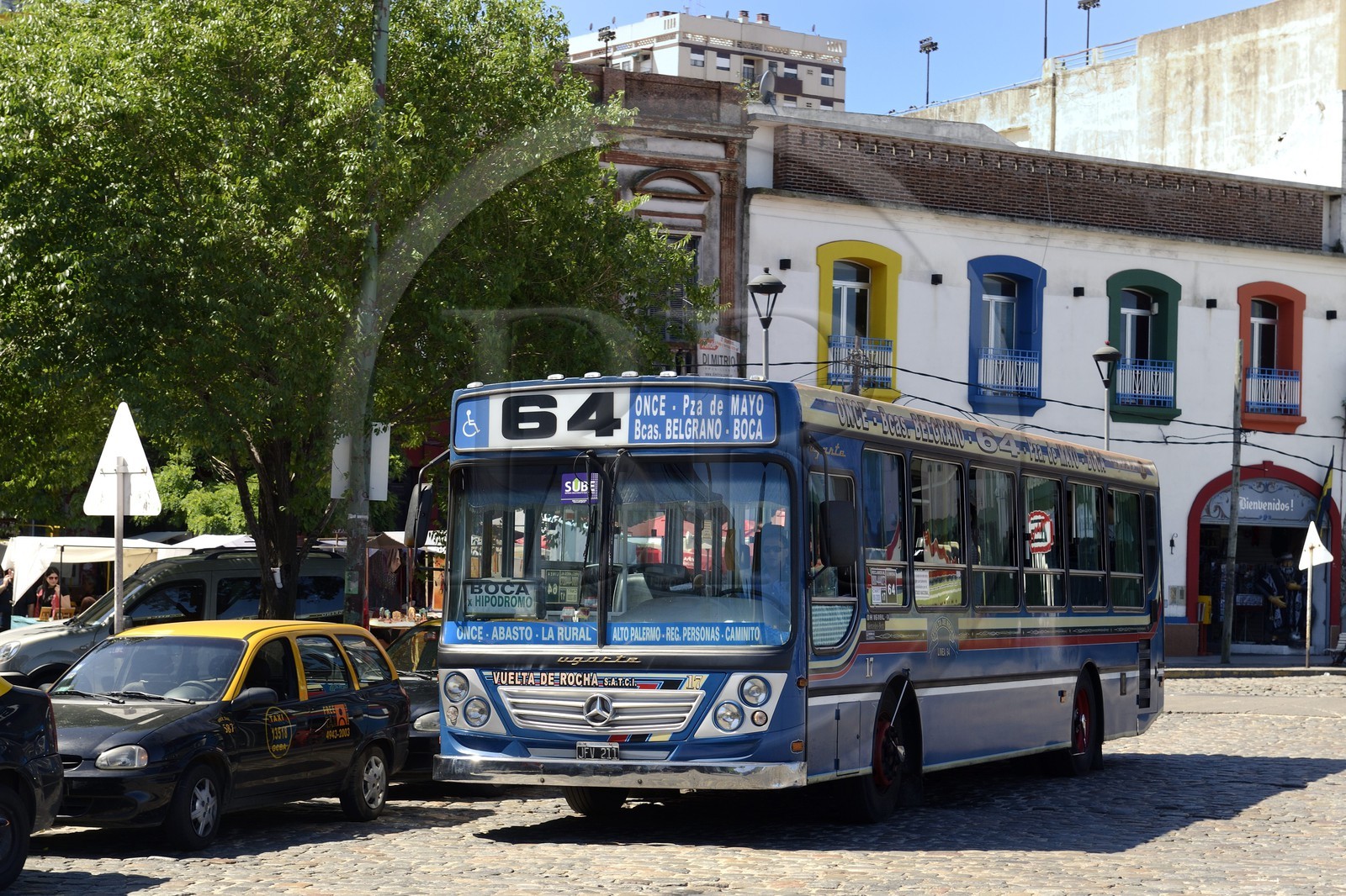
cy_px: 448
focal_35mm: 70
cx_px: 673
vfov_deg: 19.4
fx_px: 2617
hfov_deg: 28.8
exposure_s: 1/250
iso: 200
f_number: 8
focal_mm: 70
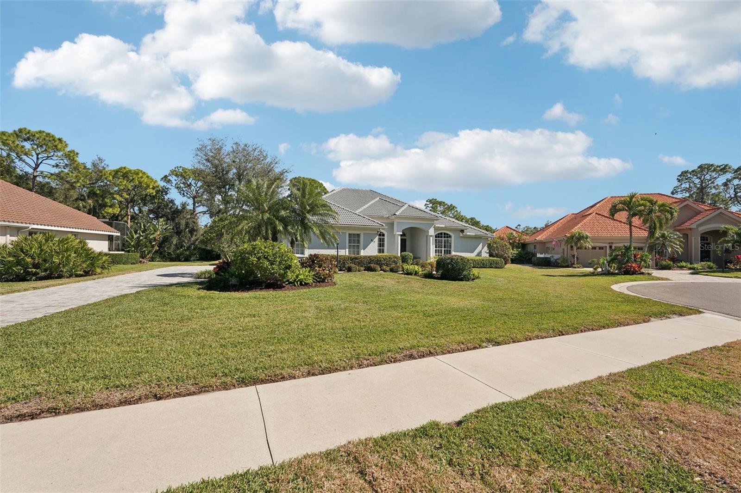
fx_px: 329
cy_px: 246
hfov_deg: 96.7
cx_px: 370
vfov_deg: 73.7
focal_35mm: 16
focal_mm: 16
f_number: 8
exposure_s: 1/1250
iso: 400
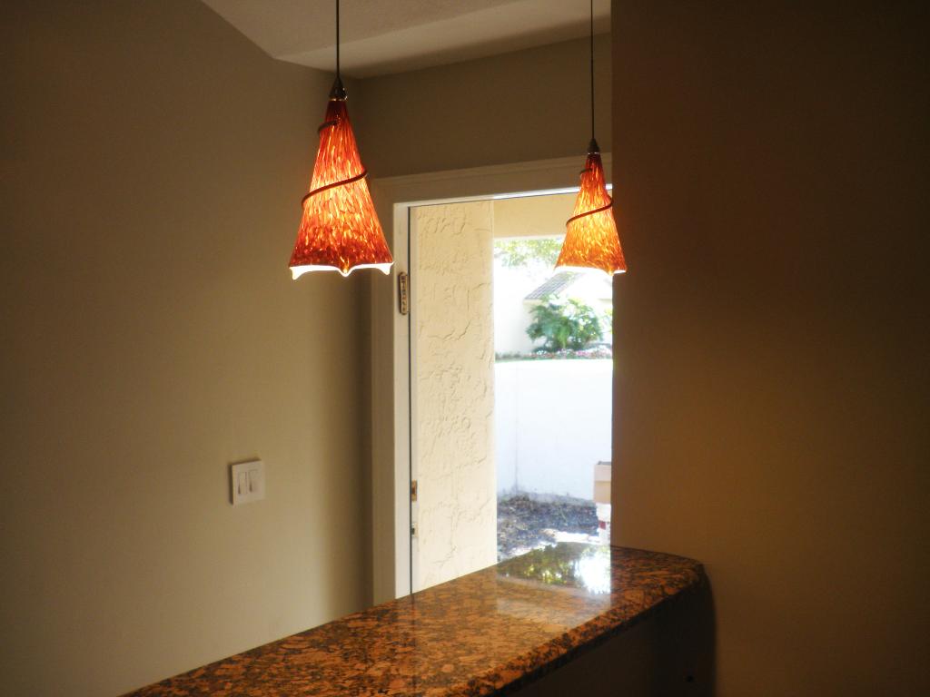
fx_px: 967
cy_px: 348
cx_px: 465
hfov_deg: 51.4
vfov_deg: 39.7
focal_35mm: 36
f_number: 3.5
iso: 64
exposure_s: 1/30
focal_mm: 6.3
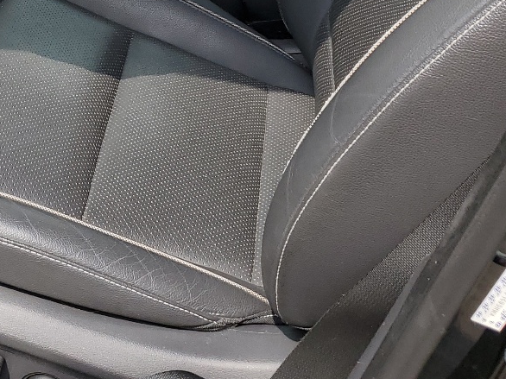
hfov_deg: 25.4
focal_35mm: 71
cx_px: -52
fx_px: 1037
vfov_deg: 19.5
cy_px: -72
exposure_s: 1/1667
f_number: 1.5
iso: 50
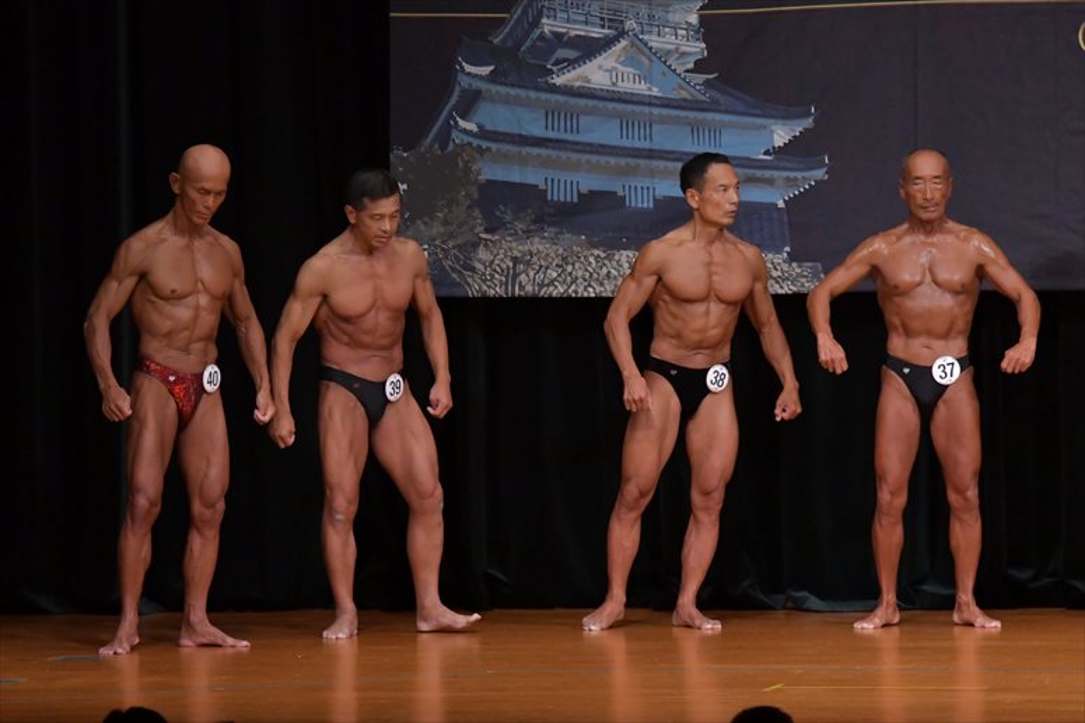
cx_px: 542
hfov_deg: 8.1
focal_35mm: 255
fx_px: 7682
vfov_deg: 5.4
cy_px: 362
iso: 5000
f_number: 5.6
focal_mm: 170
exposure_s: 1/400
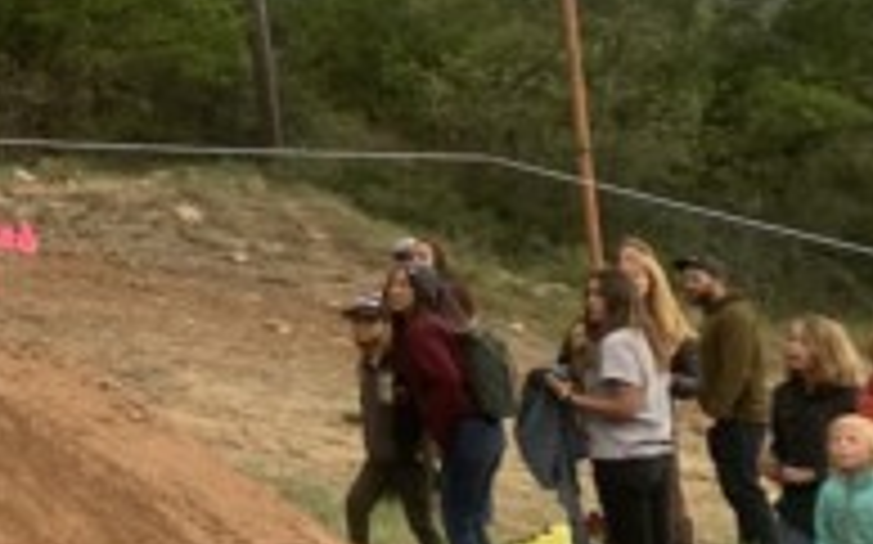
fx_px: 2592
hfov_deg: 15.9
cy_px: -63
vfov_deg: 11.8
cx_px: -742
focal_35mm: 109
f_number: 1.8
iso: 64
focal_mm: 4.25
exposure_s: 1/120
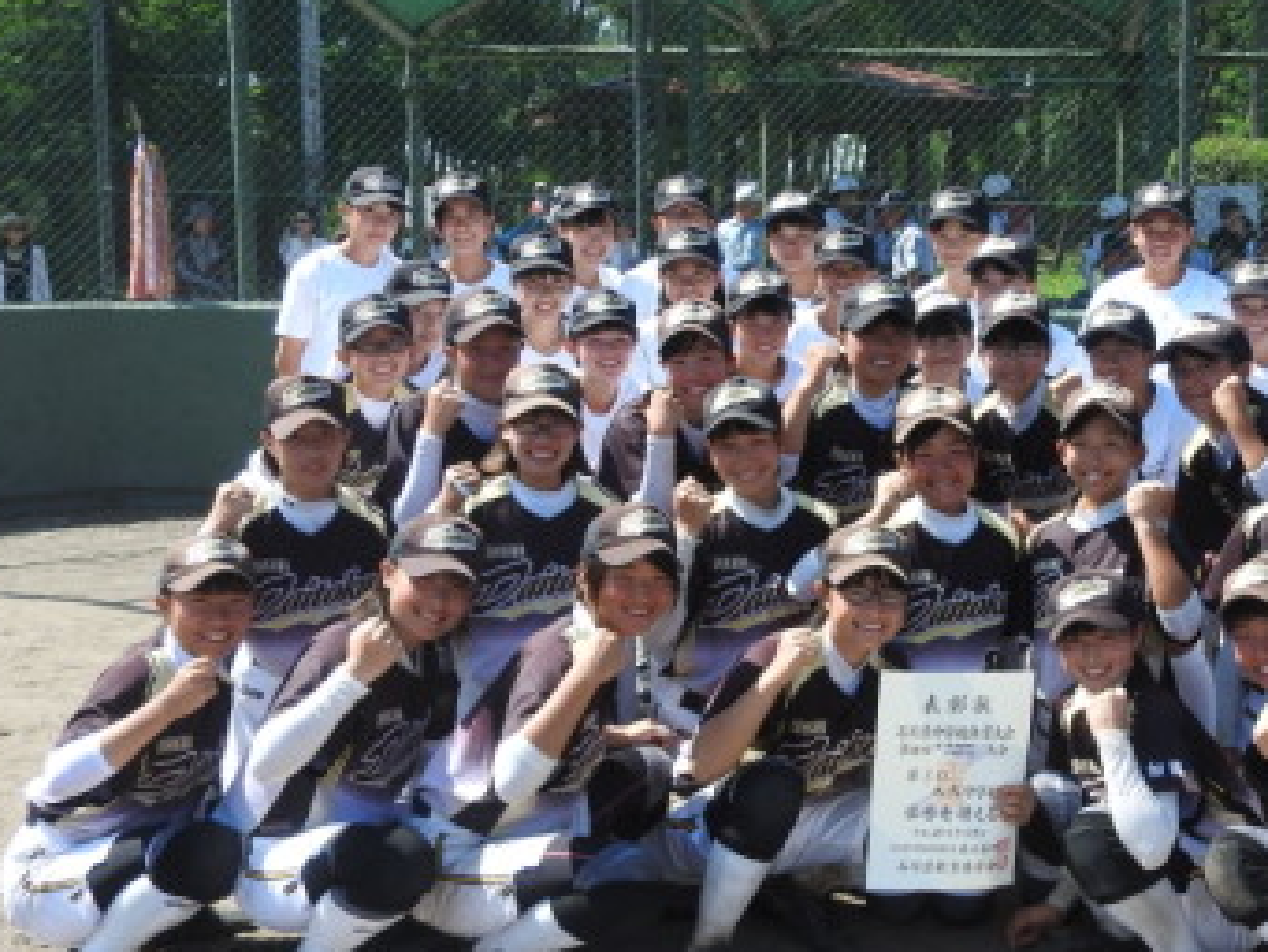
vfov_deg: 25.2
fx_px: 2125
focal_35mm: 58
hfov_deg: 32.6
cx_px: 941
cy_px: 513
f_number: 3.6
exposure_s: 1/400
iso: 100
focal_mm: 5.9
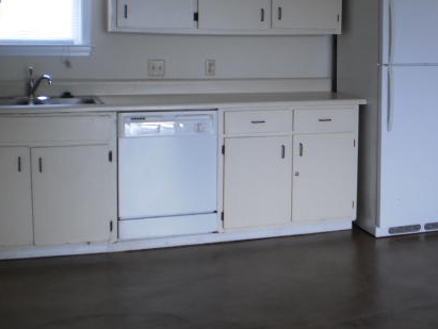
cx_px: 335
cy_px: 80
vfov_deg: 25.8
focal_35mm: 56
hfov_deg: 33.6
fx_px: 709
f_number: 3.1
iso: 125
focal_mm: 6.3
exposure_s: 1/30
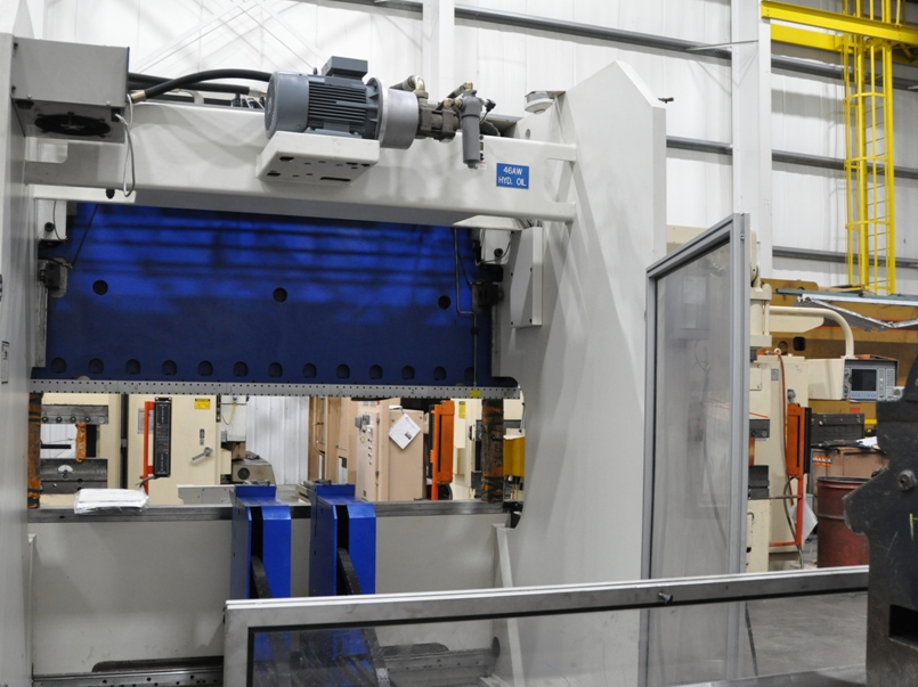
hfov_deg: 55.1
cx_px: 387
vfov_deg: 42.9
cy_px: 366
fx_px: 875
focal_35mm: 33
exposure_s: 1/30
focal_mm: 18
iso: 1100
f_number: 3.5
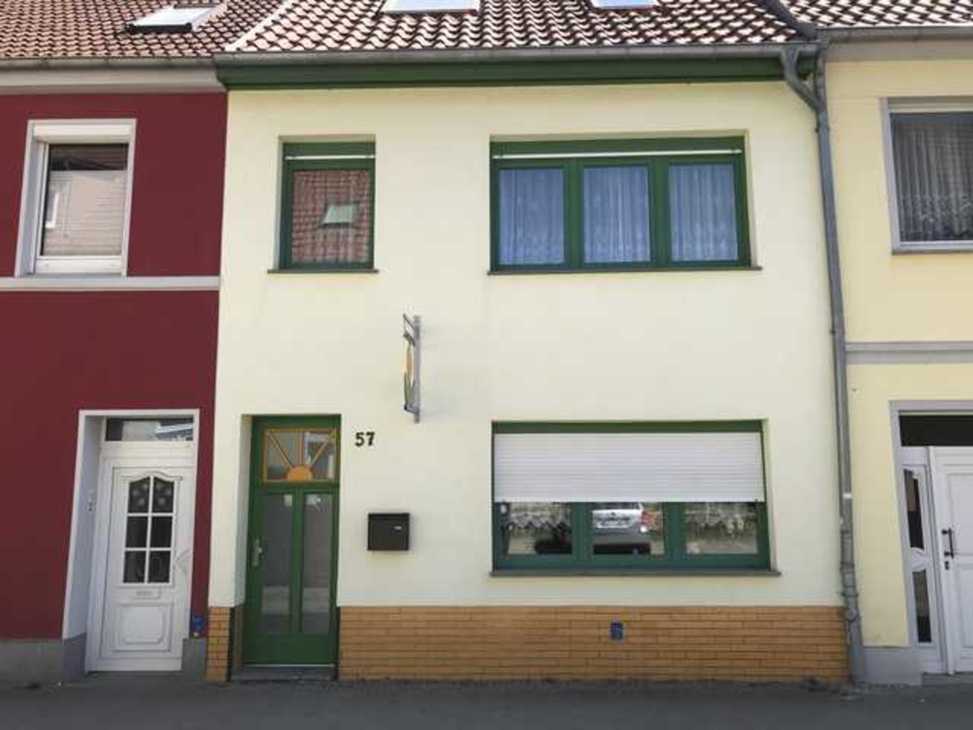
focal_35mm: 28
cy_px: 365
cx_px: 486
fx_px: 787
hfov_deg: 63.4
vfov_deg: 49.7
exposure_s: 1/1140
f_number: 1.8
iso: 20
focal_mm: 3.99
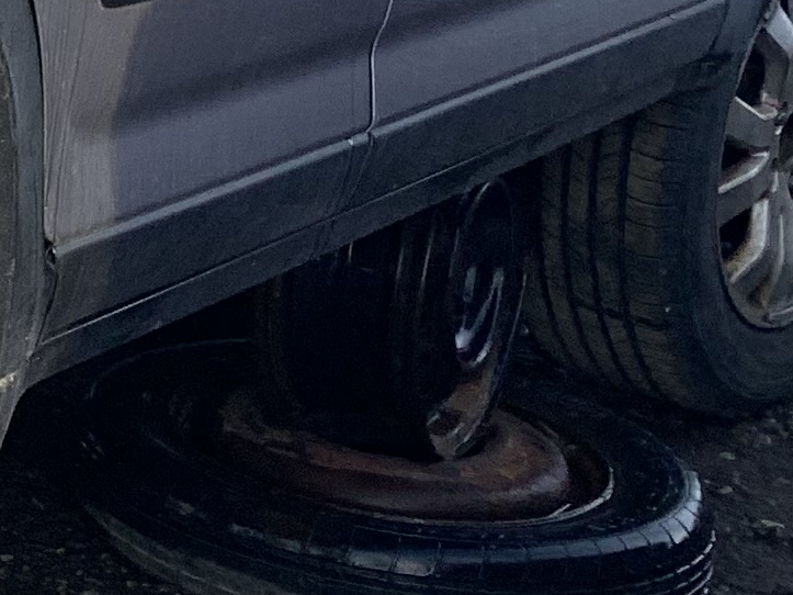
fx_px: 3321
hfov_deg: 11.4
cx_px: -1089
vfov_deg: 9.8
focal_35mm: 145
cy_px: -373
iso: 25
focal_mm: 4.25
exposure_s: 1/573
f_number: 1.8
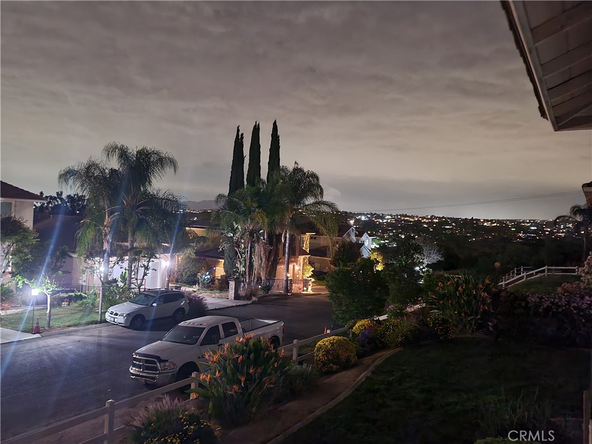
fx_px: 428
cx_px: 296
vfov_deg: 54.9
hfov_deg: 69.4
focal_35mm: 25
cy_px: 222
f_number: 1.8
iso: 1600
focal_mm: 7
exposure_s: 1/8
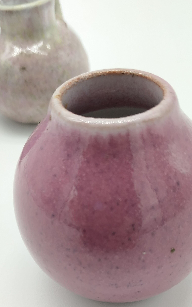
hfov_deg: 30.5
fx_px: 352
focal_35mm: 42
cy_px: 234
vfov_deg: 45.4
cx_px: 84
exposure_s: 1/324
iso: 250
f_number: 1.9
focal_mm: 3.94
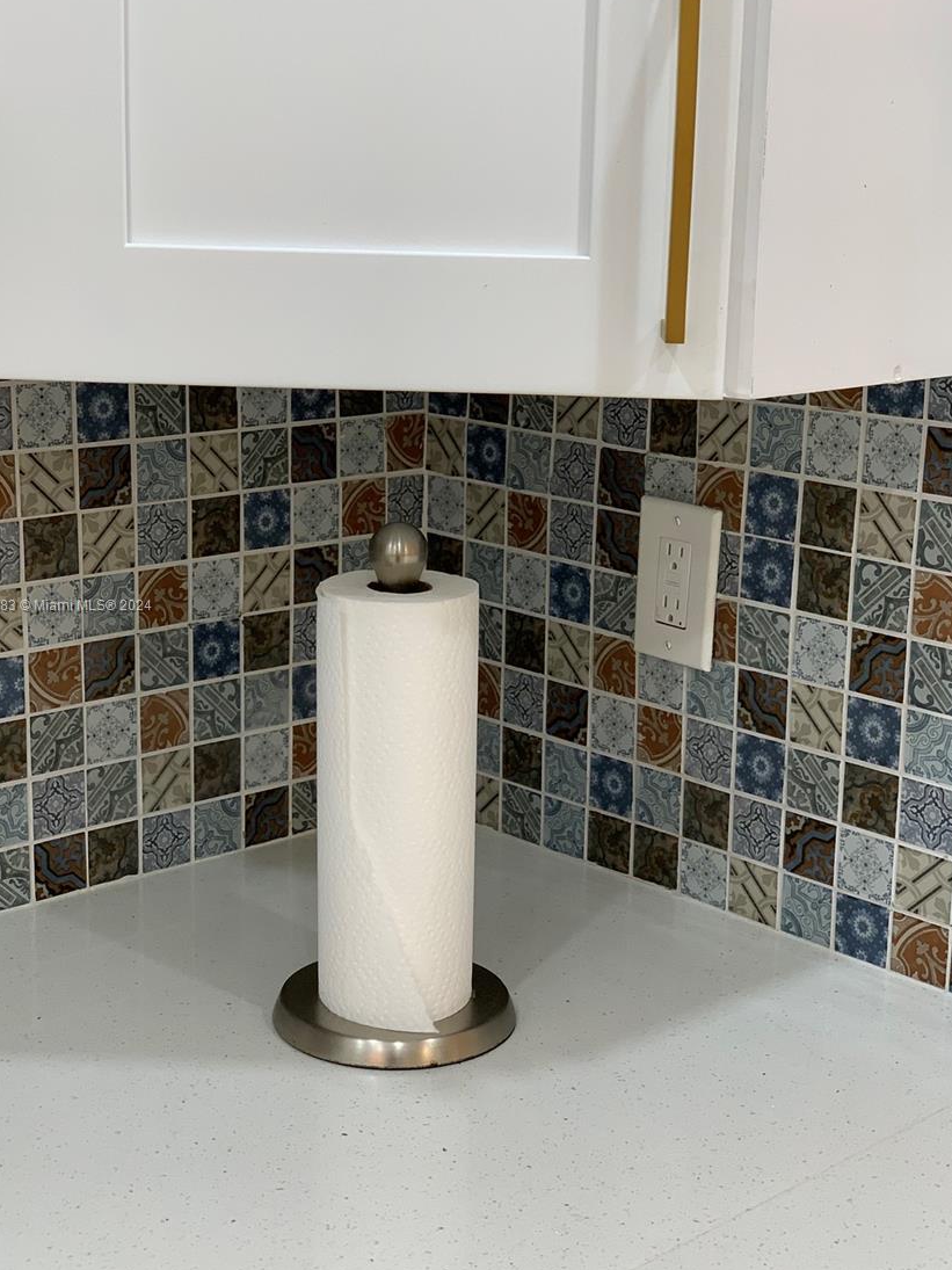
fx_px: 2091
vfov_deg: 33.8
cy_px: 607
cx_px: 462
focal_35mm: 57
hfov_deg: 25.7
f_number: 2.4
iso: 64
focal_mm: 6
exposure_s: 1/60
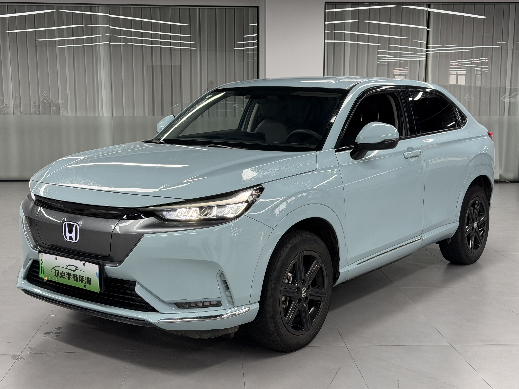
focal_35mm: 48
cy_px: 194
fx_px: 720
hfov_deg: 39.7
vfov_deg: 30.3
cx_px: 260
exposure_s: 1/100
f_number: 1.78
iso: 64
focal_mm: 6.76
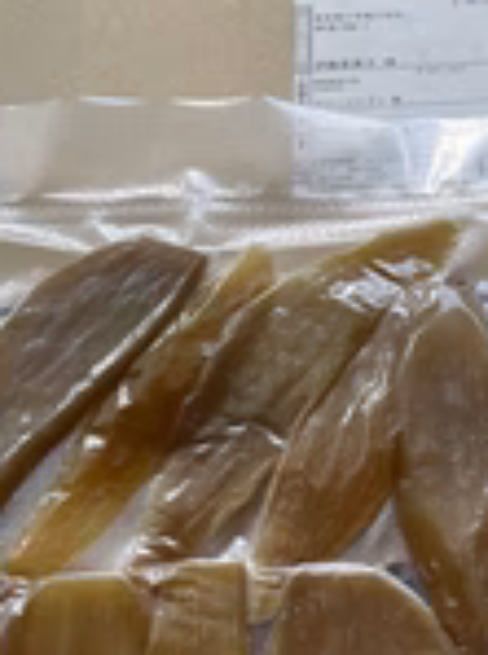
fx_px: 1321
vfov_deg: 27.1
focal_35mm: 70
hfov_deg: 19.6
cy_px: 563
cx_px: 598
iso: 50
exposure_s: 1/121
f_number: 1.6
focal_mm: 4.2
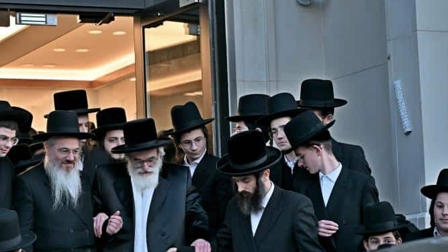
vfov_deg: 9.5
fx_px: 1508
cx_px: 107
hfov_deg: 16.8
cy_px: 162
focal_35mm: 127
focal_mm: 79
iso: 320
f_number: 4
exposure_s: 1/200
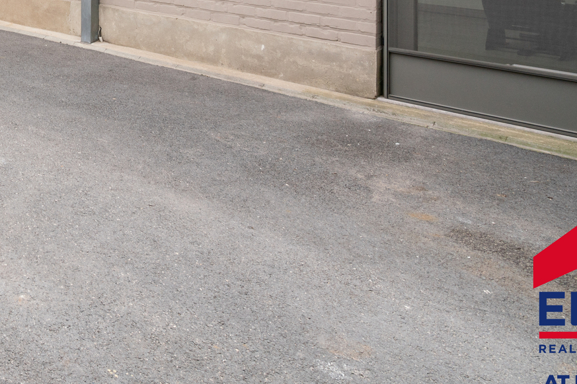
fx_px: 705
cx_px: -116
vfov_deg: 26.3
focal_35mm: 44
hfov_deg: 35.1
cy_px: -107
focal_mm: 16
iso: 250
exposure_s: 1/100
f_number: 11
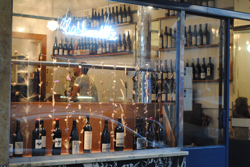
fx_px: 521
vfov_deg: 18.2
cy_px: 84
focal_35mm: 75
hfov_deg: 27.0
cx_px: 125
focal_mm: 50
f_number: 3.2
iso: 400
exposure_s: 1/40
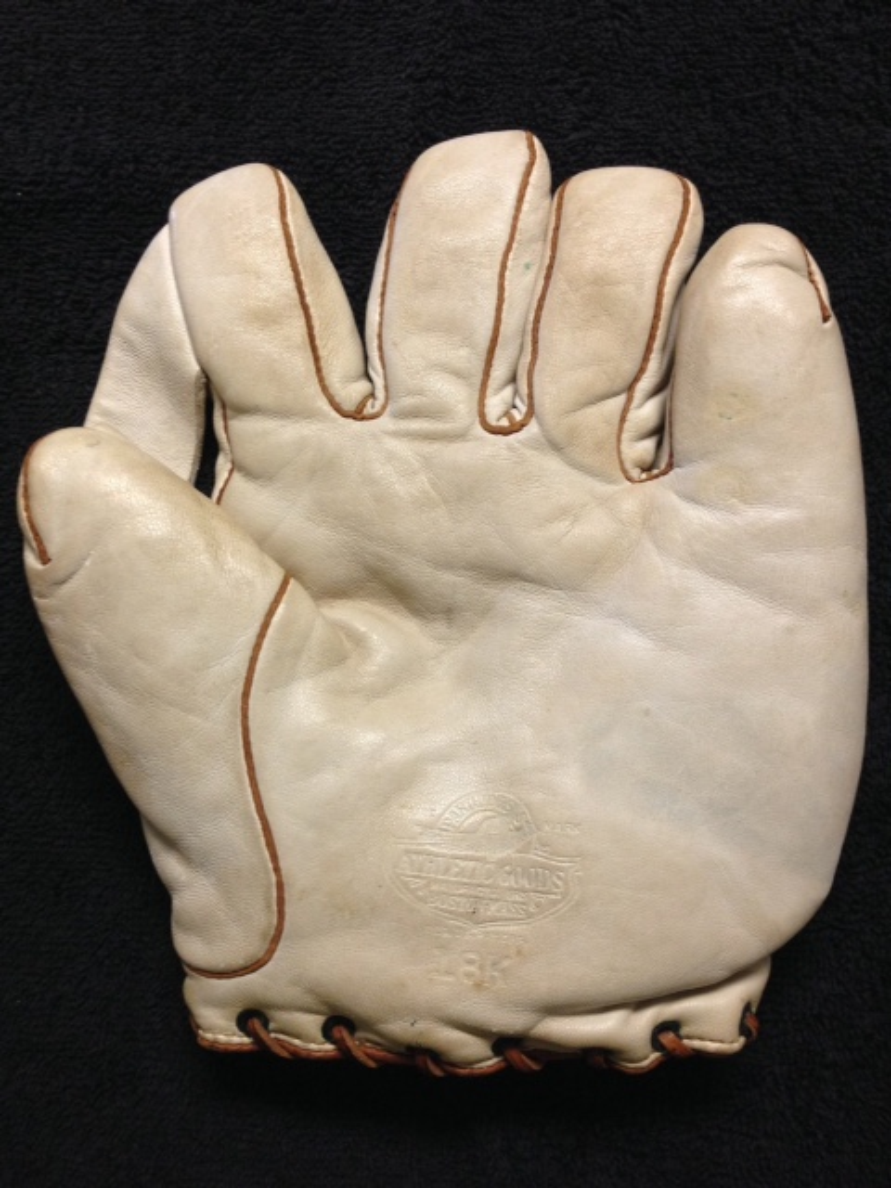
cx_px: 446
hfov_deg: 42.9
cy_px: 594
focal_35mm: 33
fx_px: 1133
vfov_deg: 55.4
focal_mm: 4.12
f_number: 2.4
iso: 80
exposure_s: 1/20
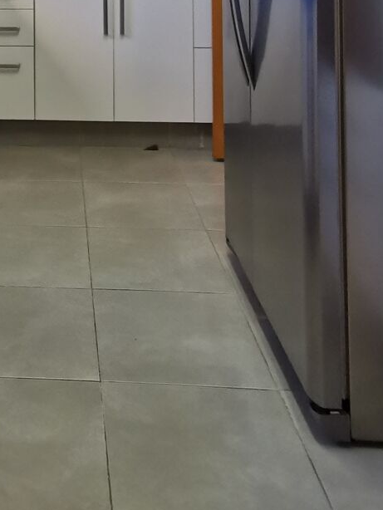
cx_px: 6
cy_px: -124
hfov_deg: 27.6
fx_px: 737
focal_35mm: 50
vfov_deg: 31.2
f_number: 2.2
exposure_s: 1/60
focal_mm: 2.35
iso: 160
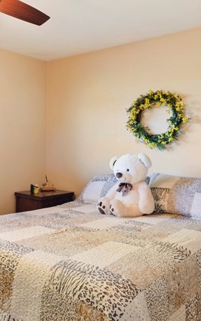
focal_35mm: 36
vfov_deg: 53.9
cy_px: 146
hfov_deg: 34.6
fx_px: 316
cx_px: 51
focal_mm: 16
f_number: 7.1
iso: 400
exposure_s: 1/6
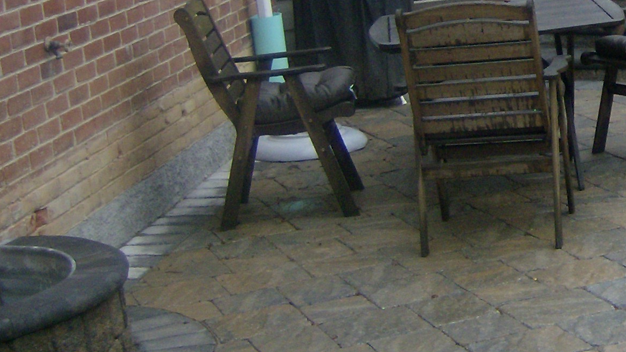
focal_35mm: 95
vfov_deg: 12.6
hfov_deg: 21.2
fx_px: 1577
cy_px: 36
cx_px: 701
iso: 100
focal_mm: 6
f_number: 2.8
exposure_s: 1/315
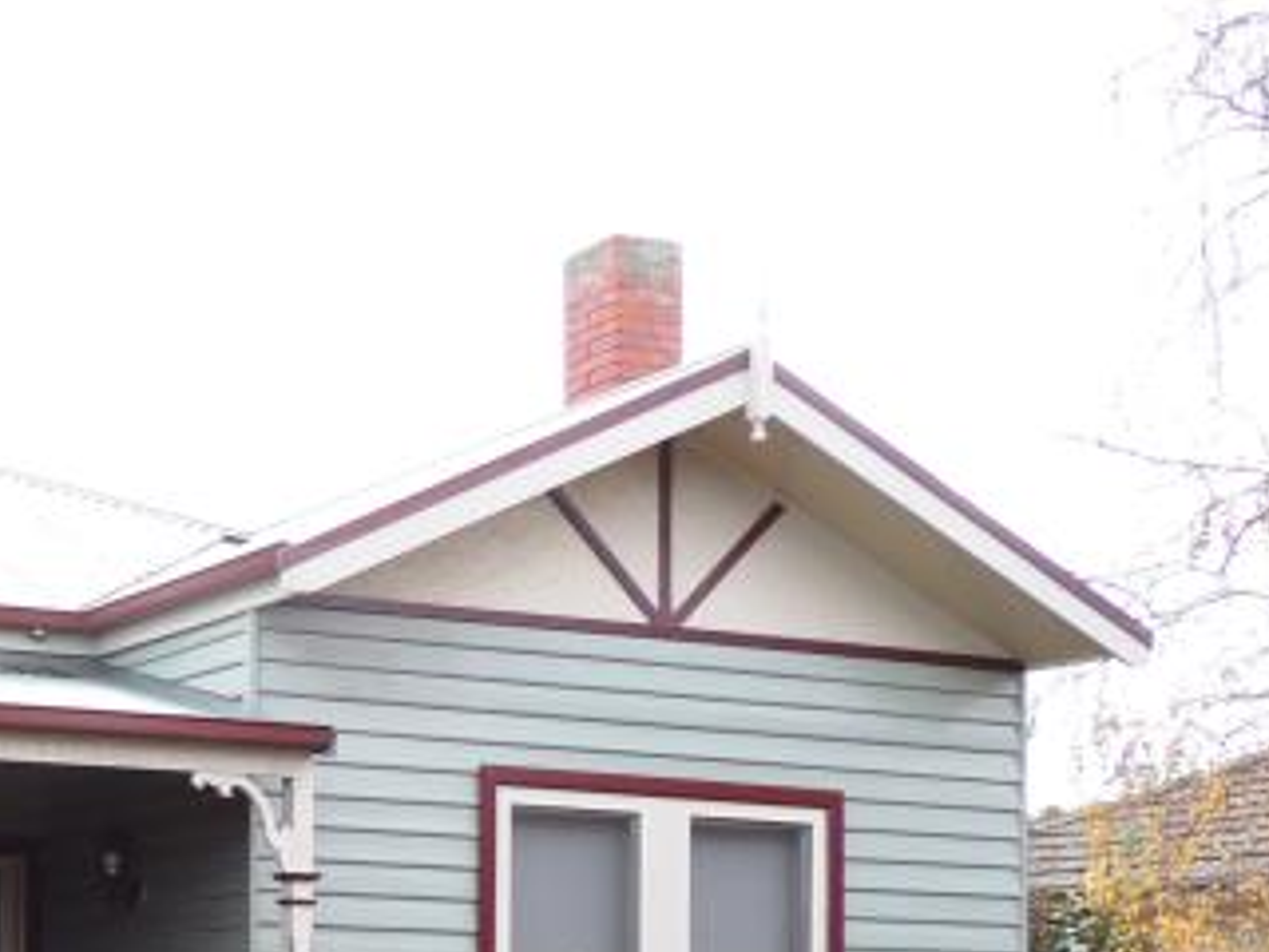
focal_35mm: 60
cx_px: -297
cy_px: 980
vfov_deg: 23.3
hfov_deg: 27.8
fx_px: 2200
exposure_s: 1/100
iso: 100
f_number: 3
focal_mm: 4.3
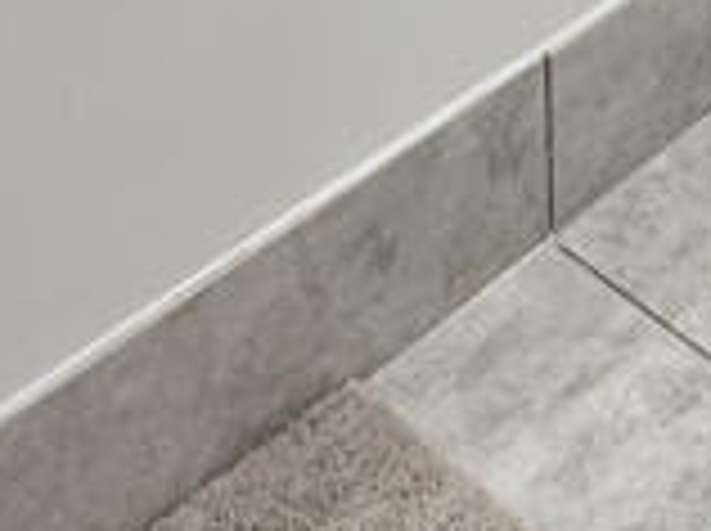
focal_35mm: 91
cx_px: 774
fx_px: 1866
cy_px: -1174
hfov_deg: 20.6
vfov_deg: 10.2
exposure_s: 1/100
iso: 200
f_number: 2.2
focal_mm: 2.22
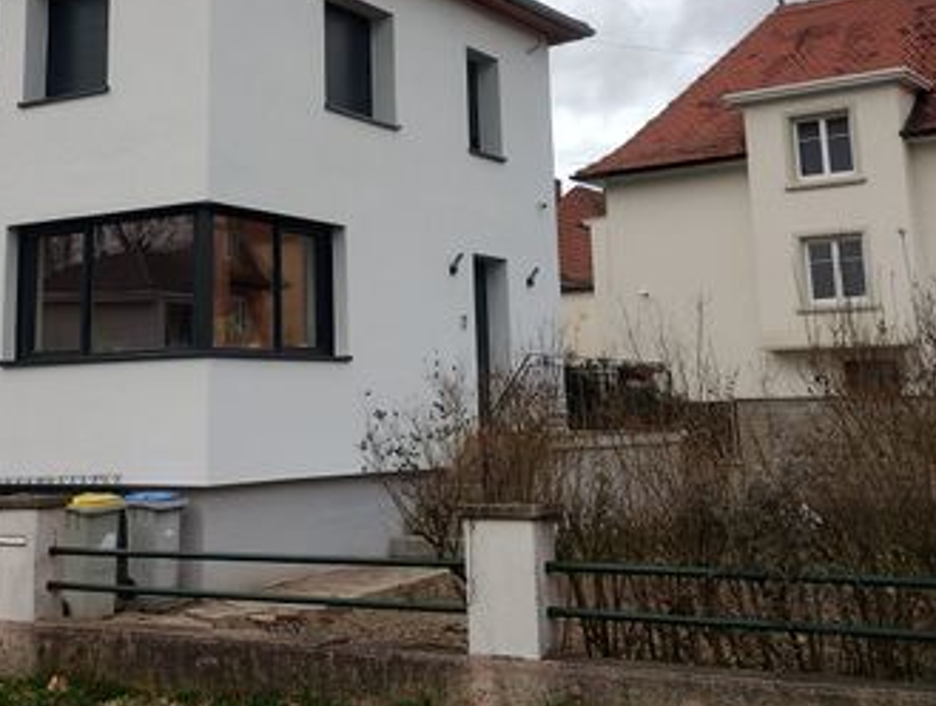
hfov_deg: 37.2
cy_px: 102
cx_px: 341
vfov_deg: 27.8
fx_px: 1382
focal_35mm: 51
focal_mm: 4.27
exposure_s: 1/301
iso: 100
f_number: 1.8
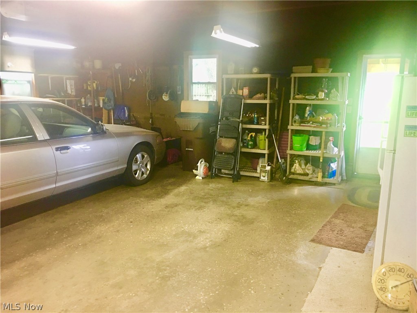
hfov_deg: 61.7
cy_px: 156
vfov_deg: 48.2
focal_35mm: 29
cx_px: 208
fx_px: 349
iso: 100
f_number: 2.2
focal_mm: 4.15
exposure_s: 1/15
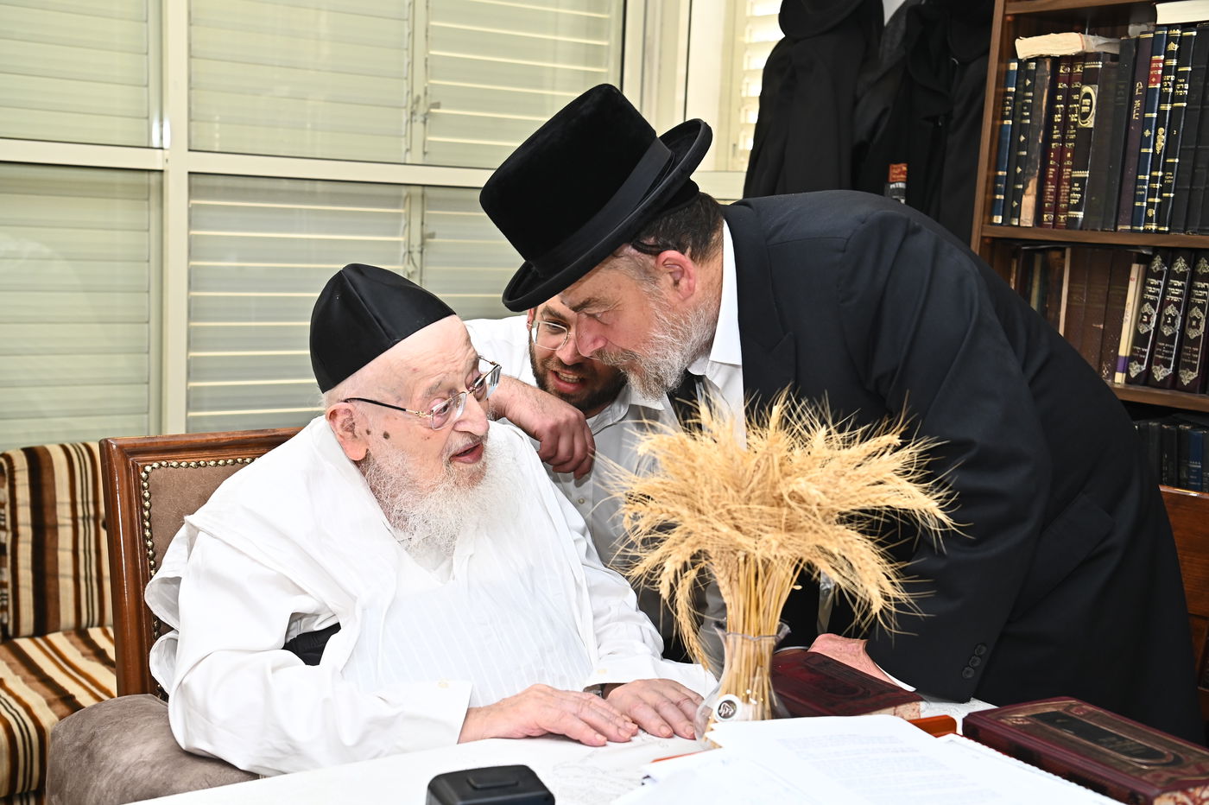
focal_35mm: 50
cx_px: 604
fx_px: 1678
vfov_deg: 27.0
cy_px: 402
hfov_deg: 39.6
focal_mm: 50
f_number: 5.6
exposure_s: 1/200
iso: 1250
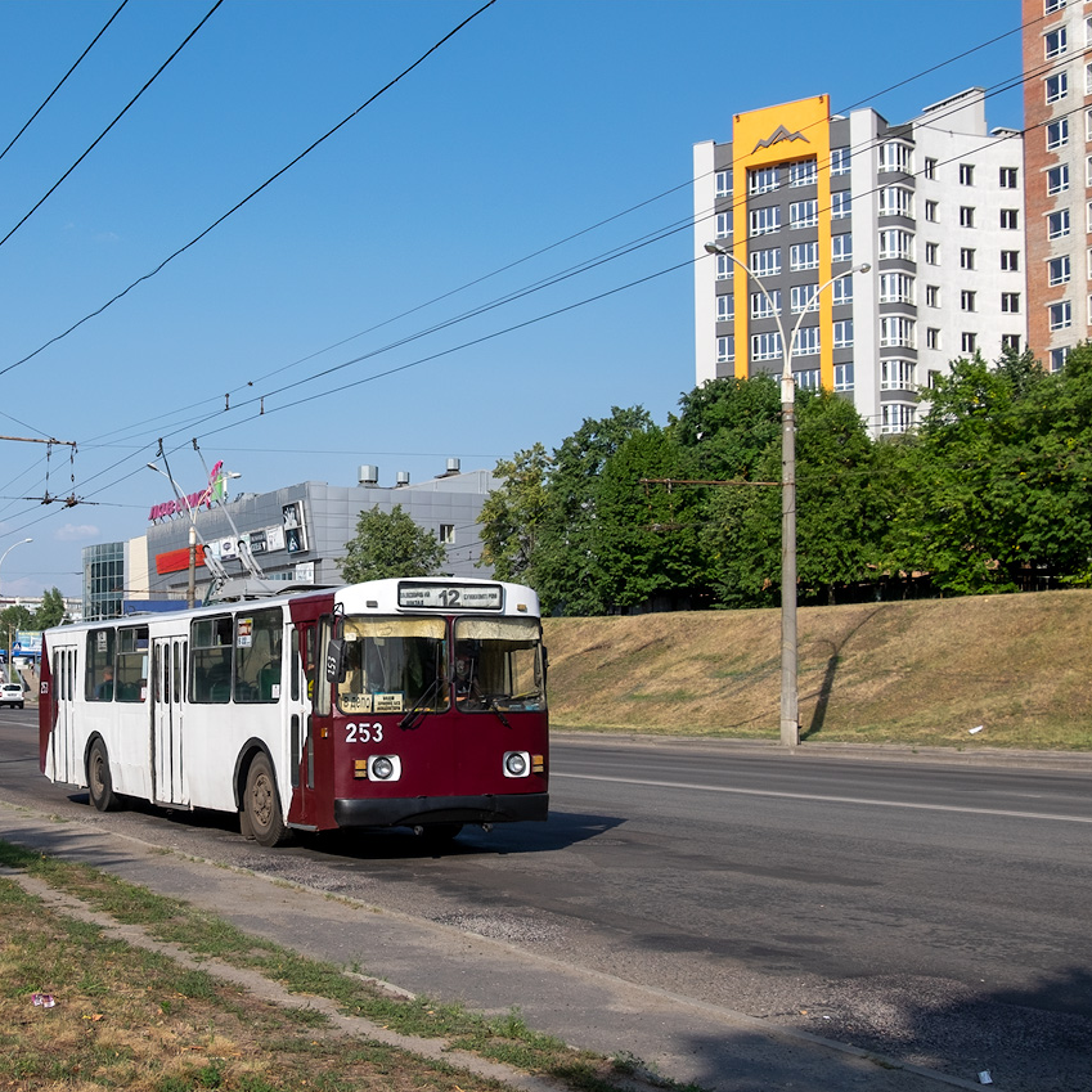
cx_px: 297
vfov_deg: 40.9
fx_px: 1463
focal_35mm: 41
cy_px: 547
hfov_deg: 40.0
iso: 200
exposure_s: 1/500
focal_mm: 21.6
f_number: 8
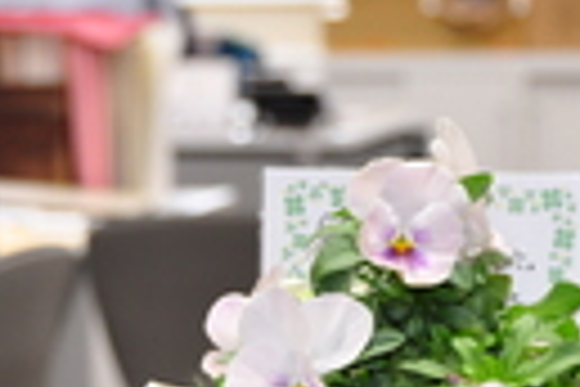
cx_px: 153
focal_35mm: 209
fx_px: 3367
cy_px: 324
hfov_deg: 9.8
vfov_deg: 6.6
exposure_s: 1/40
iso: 400
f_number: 5
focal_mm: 42
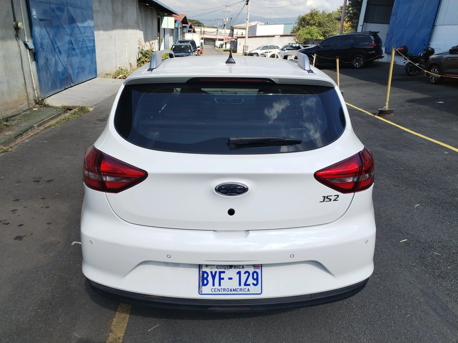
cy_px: 172
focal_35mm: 29
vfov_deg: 48.2
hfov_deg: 61.7
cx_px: 229
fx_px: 384
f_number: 1.8
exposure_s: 1/1190
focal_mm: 4.75
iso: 100
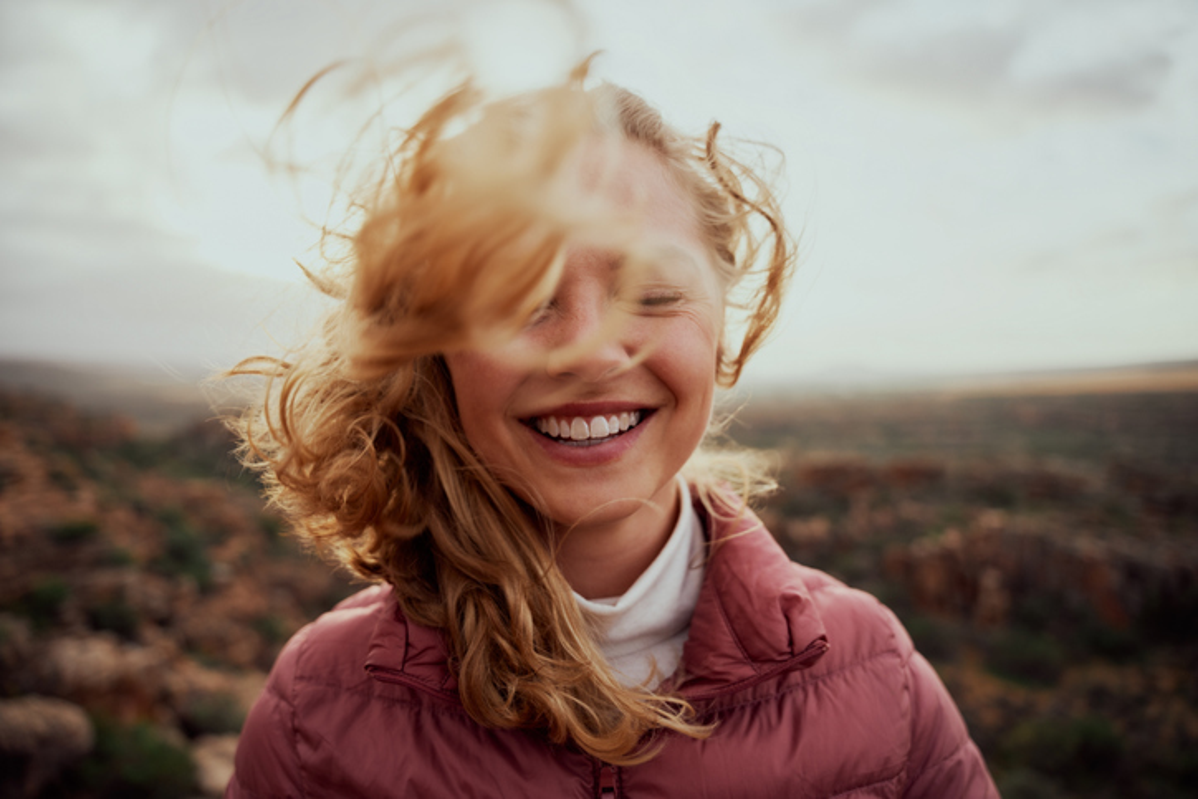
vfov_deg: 53.2
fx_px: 799
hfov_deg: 73.7
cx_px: 599
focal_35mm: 24
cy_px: 400
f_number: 2.8
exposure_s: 1/250
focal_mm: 24
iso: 125
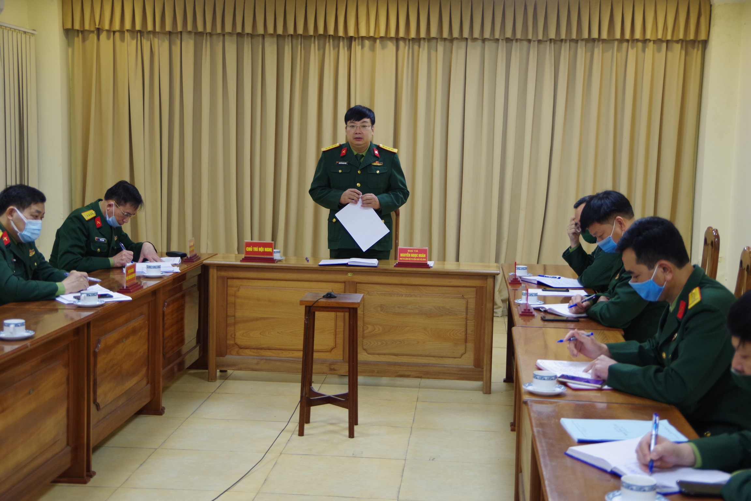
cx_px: 376
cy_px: 250
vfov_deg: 25.1
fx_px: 1126
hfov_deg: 36.9
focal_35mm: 54
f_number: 4.5
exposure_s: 1/50
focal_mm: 36
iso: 800
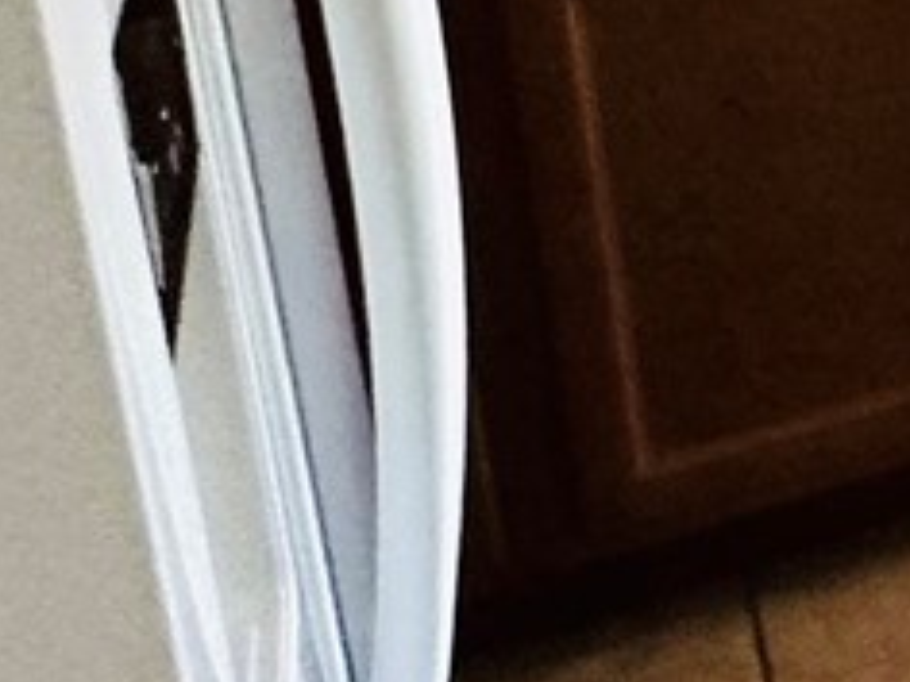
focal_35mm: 95
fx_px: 2497
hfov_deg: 12.0
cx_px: 2622
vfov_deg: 14.0
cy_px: -505
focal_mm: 2.22
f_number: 2.2
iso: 250
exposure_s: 1/120
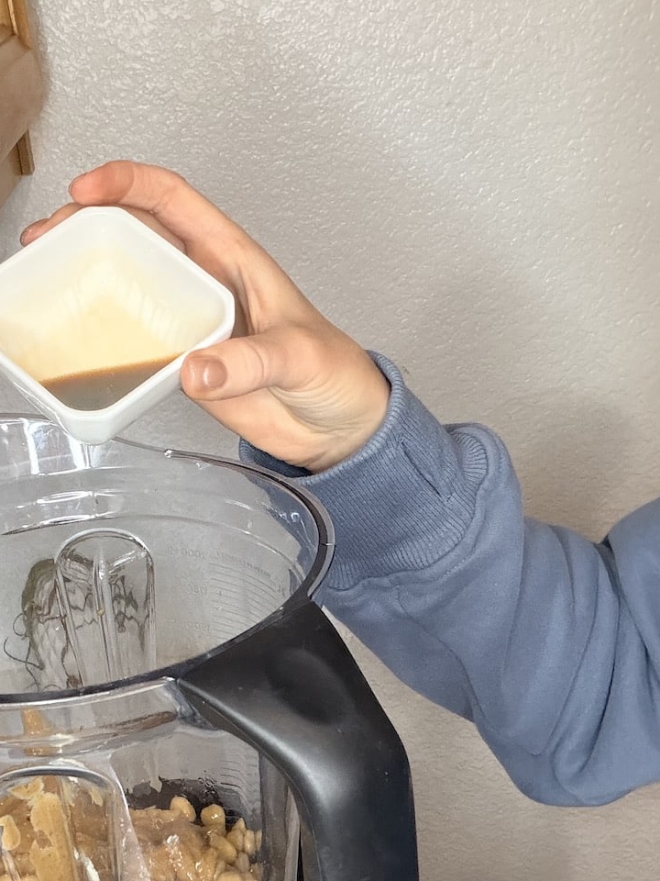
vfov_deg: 37.8
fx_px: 1271
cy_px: 585
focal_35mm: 50
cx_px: 129
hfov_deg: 28.5
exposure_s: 1/60
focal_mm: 2.71
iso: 320
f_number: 1.9
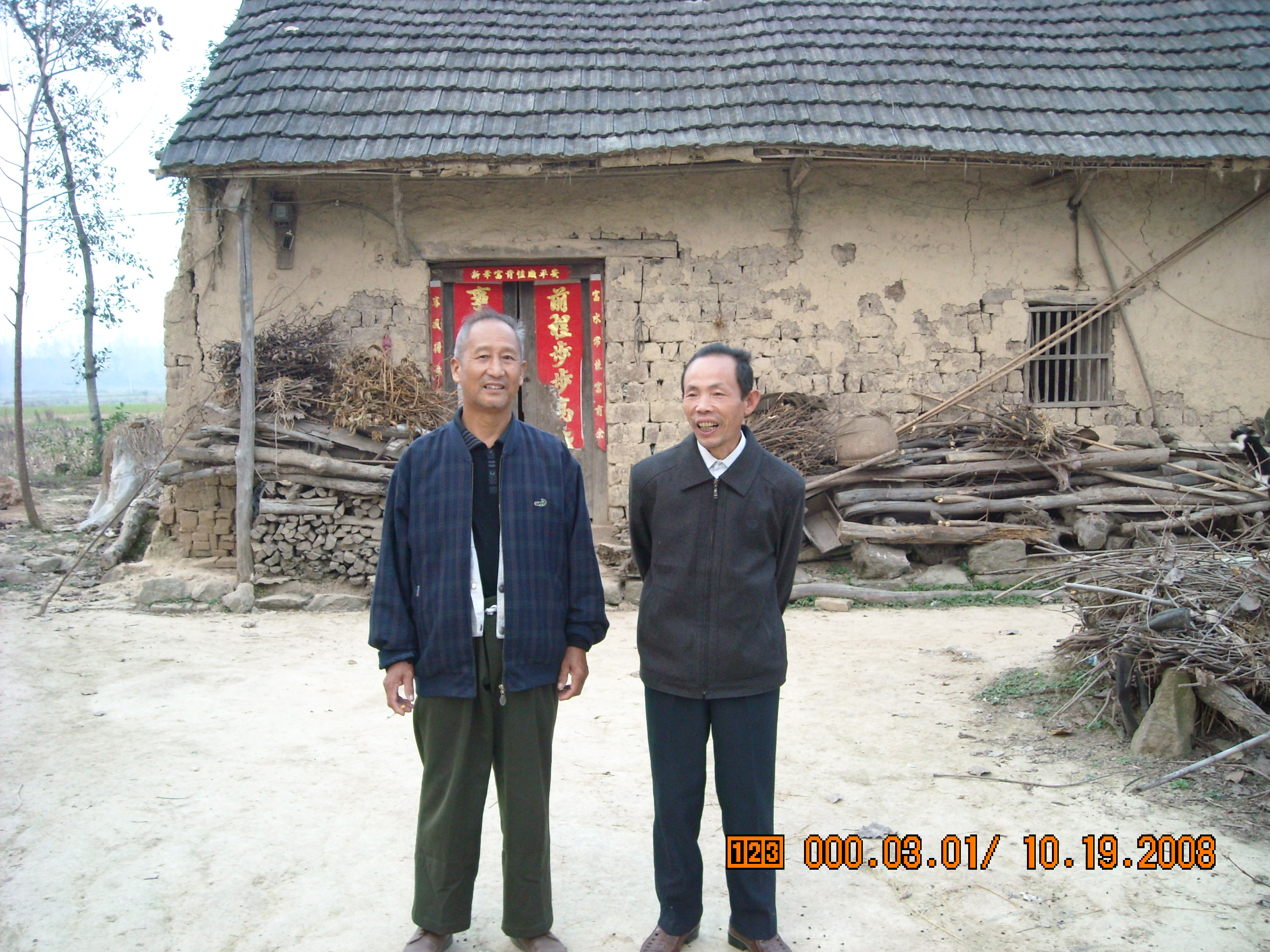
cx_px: 635
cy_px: 476
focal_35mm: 35
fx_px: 1284
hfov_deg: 52.6
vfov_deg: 40.7
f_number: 2.8
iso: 191
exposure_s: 1/60
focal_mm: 5.7
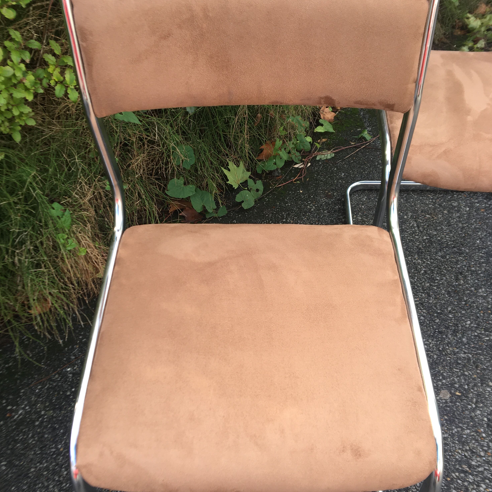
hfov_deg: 47.2
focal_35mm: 35
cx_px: 245
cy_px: 238
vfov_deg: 47.2
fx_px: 563
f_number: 2.2
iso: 25
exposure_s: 1/178
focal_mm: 4.15
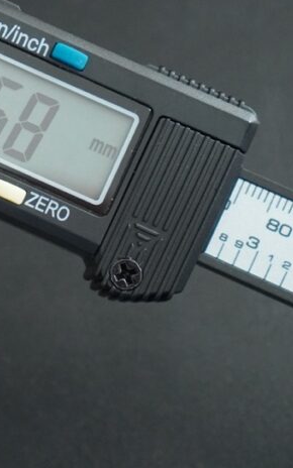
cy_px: 207
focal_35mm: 118
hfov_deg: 10.6
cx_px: -174
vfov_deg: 17.7
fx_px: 1509
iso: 3200
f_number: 5.6
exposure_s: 1/50
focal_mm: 35
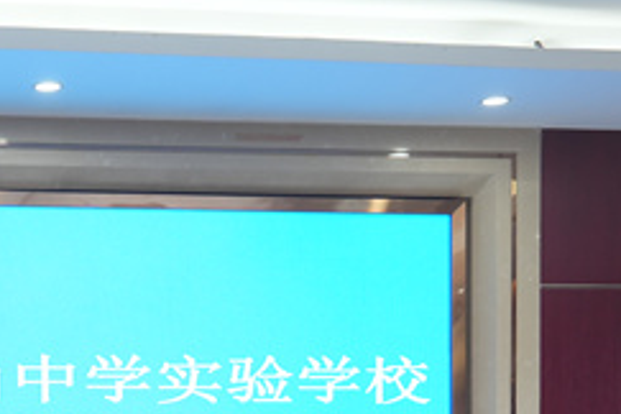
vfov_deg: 12.7
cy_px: 630
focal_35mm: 102
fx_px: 1759
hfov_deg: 19.1
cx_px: -84
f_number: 5
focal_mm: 31
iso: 800
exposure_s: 1/60
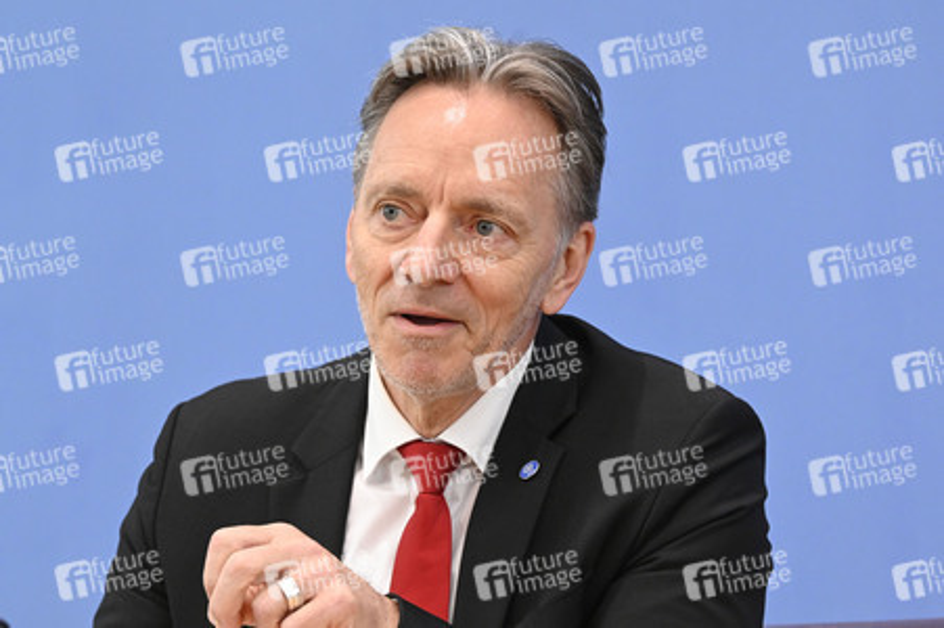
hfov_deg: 15.8
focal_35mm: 130
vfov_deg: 10.5
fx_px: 3406
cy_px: 314
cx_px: 472
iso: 5000
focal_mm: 130
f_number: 7.1
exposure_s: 1/500
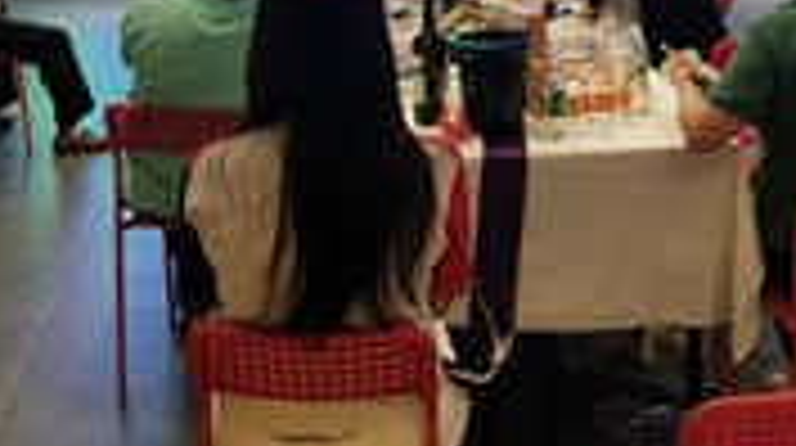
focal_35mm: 74
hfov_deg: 28.6
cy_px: -32
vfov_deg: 15.8
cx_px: 414
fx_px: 1560
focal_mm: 3.95
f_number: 1.8
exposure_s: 1/50
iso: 171
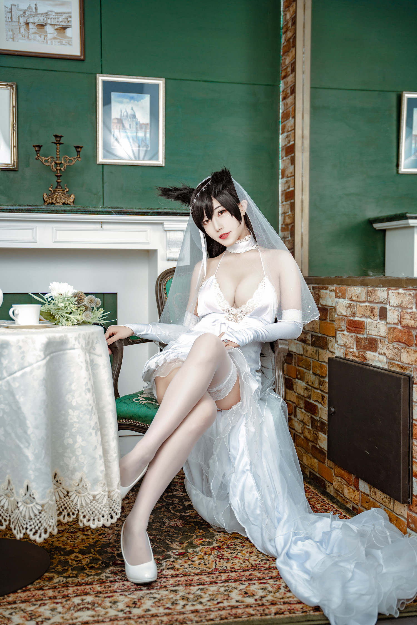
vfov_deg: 44.6
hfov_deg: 30.6
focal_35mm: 44
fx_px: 762
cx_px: 208
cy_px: 312
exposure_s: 1/250
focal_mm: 43.9
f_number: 2.8
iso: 200
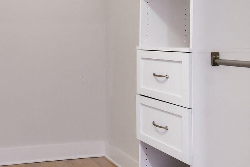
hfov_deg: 44.6
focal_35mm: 41
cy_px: 58
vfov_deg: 32.4
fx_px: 285
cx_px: 42
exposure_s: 1/2.5
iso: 200
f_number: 9
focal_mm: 10
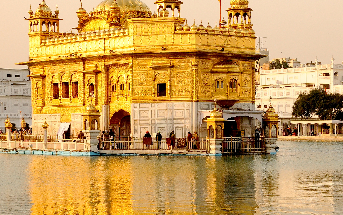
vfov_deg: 12.0
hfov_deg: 19.0
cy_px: 132
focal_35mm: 109
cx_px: 236
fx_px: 1019
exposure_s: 1/500
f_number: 6.3
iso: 500
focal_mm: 38
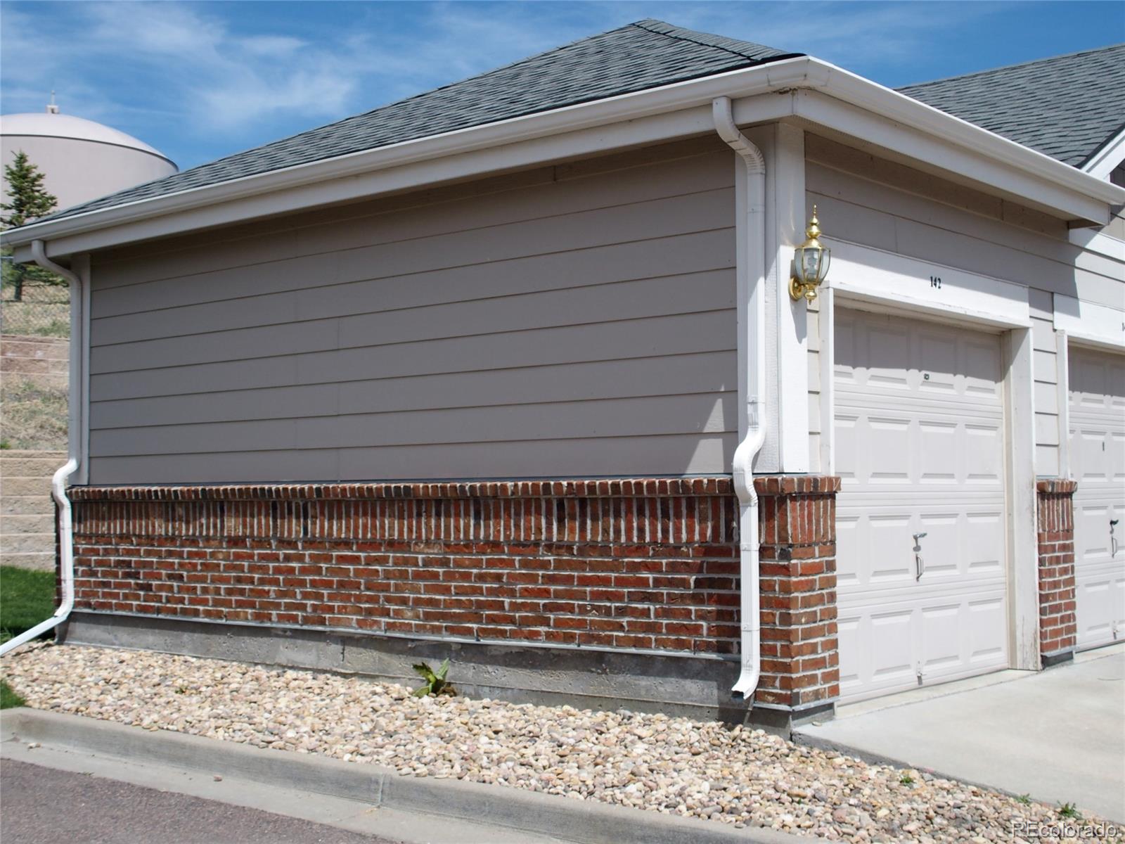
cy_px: 422
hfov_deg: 41.2
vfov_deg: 31.5
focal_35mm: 46
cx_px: 562
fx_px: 1495
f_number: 5
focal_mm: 9.8
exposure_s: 1/640
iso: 100
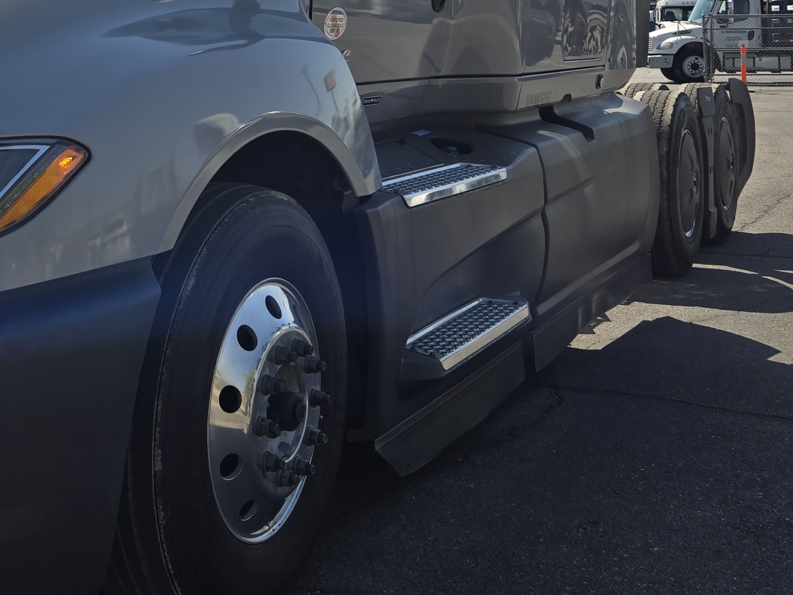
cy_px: 41
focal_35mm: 55
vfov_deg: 25.6
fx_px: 1260
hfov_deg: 33.0
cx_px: 71
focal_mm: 5.4
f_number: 1.8
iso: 25
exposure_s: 1/1889
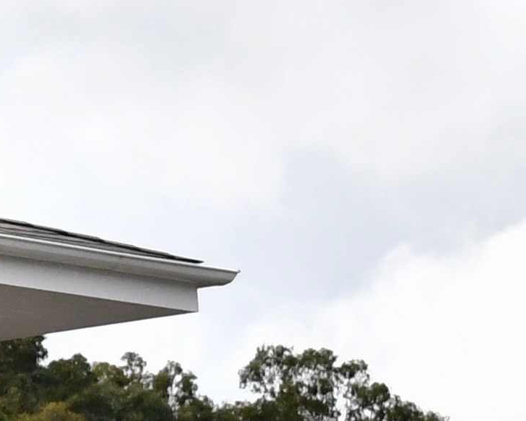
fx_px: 6384
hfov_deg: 4.6
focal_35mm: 410
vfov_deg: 3.8
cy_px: 105
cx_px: -877
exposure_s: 1/8000
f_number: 4
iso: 1250
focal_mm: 38
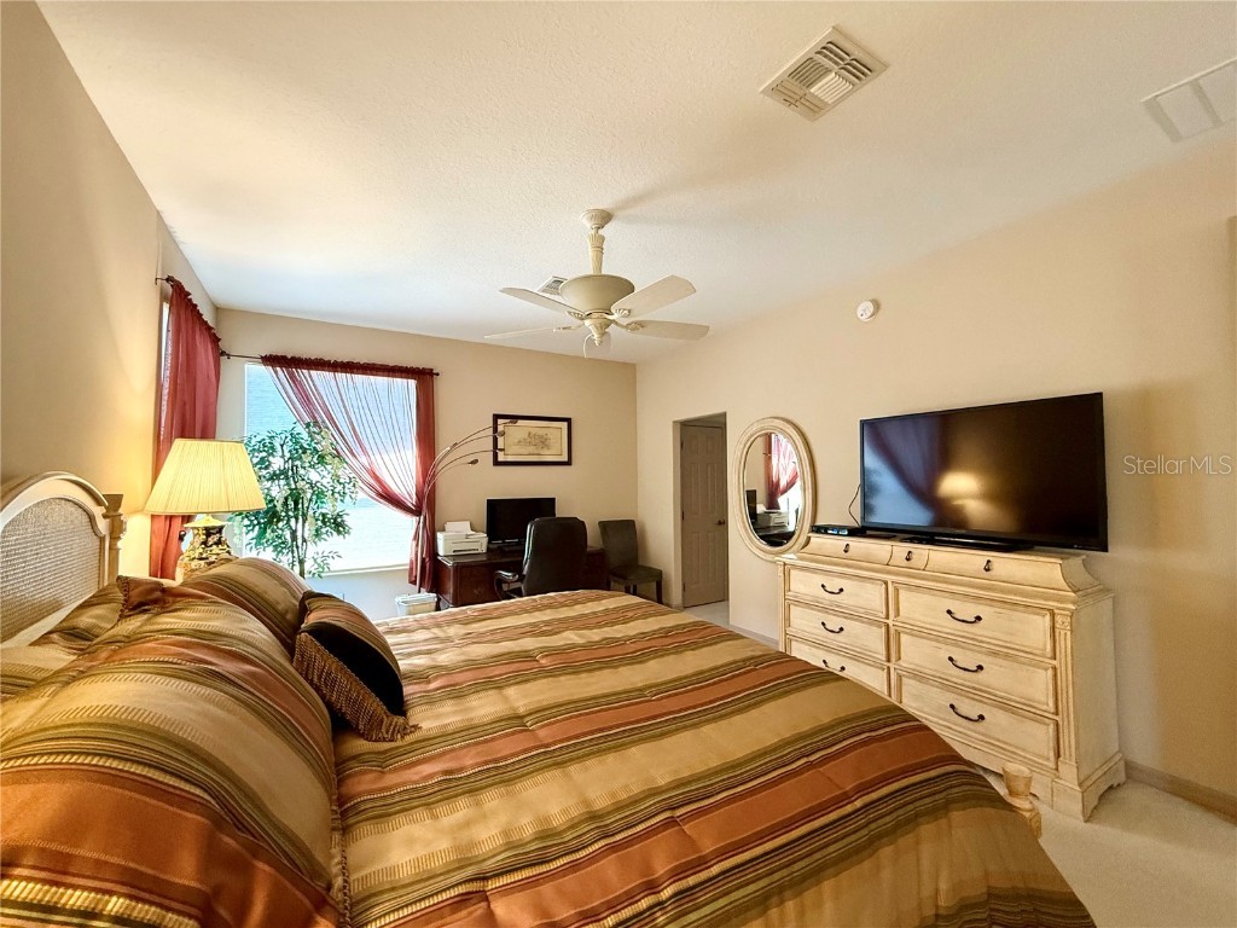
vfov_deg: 85.7
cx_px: 618
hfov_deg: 102.1
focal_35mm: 14
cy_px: 464
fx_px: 500
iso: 400
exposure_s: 1/60
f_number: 2.2
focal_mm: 2.22
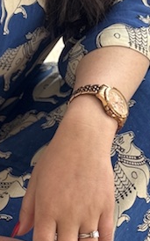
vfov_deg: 11.2
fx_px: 1211
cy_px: -6
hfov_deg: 6.9
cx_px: -100
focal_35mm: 185
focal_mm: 6.76
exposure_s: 1/162
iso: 64
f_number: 1.78
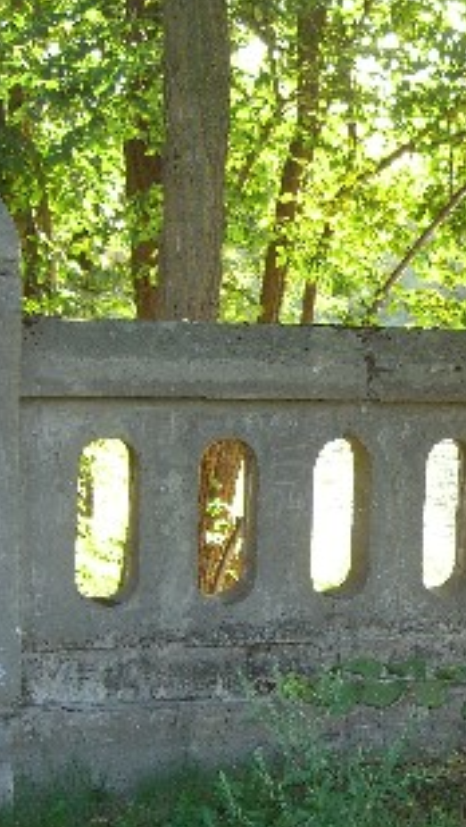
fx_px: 1712
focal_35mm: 78
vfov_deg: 27.1
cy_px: 521
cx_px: 502
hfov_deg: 15.1
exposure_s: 1/100
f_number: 2.8
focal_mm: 7.9
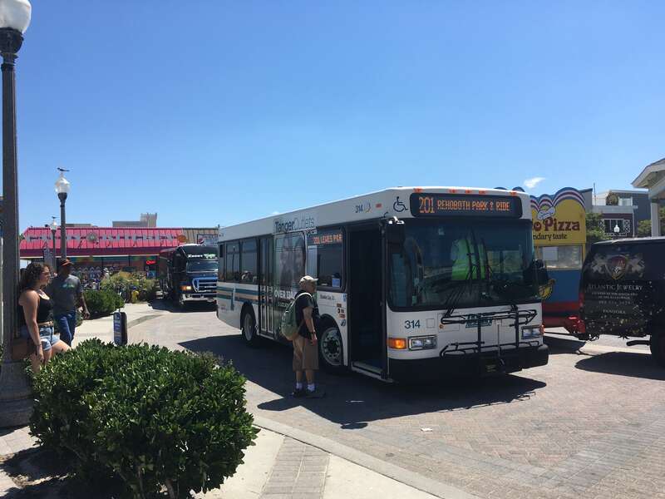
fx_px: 557
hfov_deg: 61.7
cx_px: 332
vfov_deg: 48.2
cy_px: 250
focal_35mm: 29
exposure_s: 1/1637
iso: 25
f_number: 2.2
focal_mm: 4.15
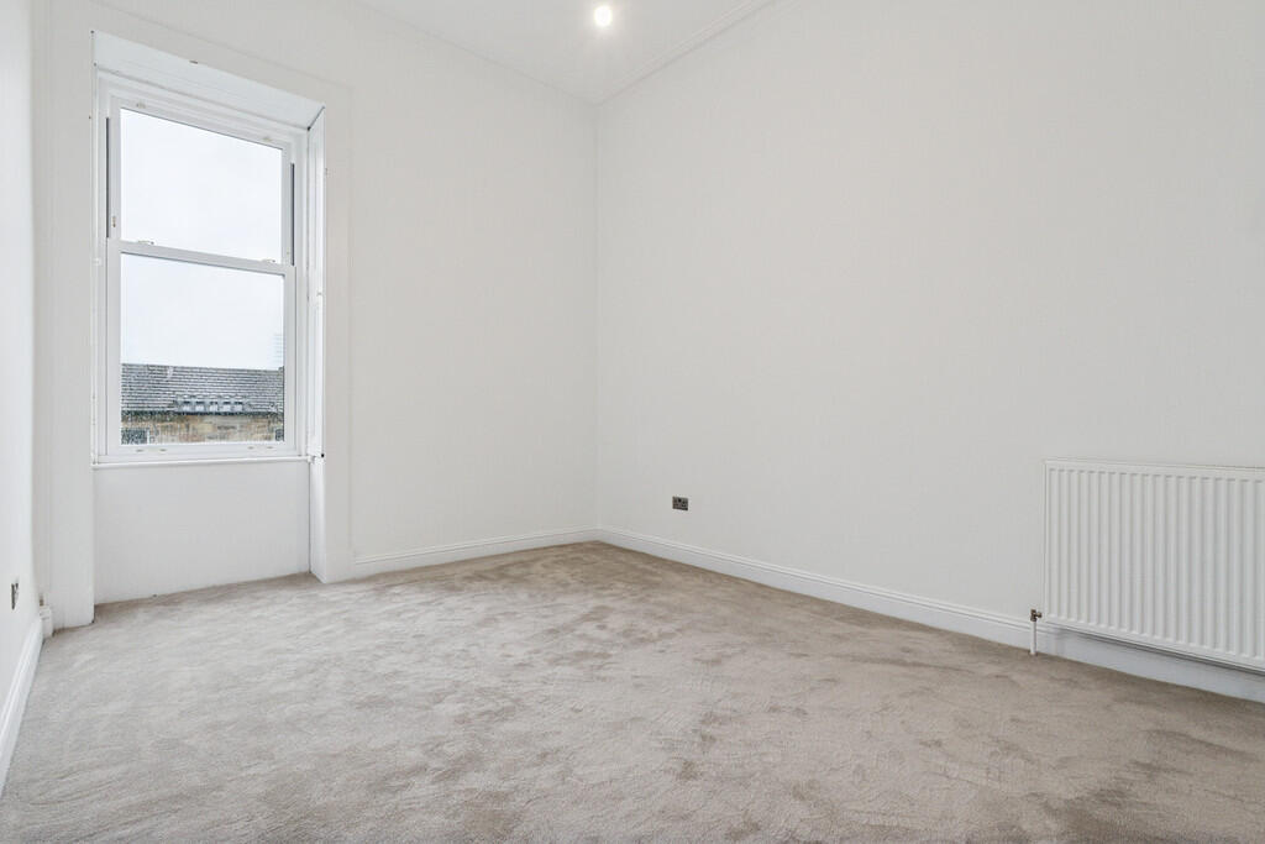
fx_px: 580
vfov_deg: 72.1
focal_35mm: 16
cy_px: 422
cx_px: 632
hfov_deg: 95.0
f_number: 11
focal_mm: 11
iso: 400
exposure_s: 1/25
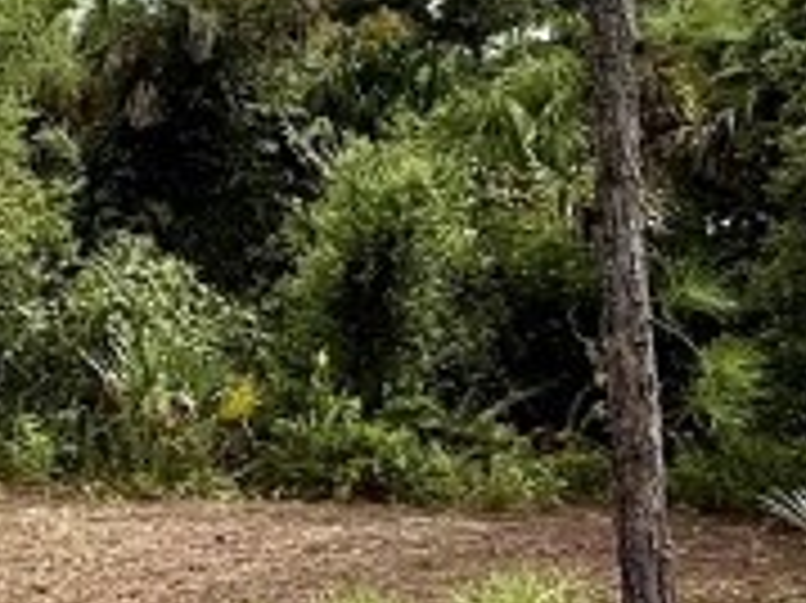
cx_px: -270
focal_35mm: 80
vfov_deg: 18.4
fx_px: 1861
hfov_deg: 21.8
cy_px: 216
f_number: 2.2
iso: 64
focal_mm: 2.22
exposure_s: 1/1017
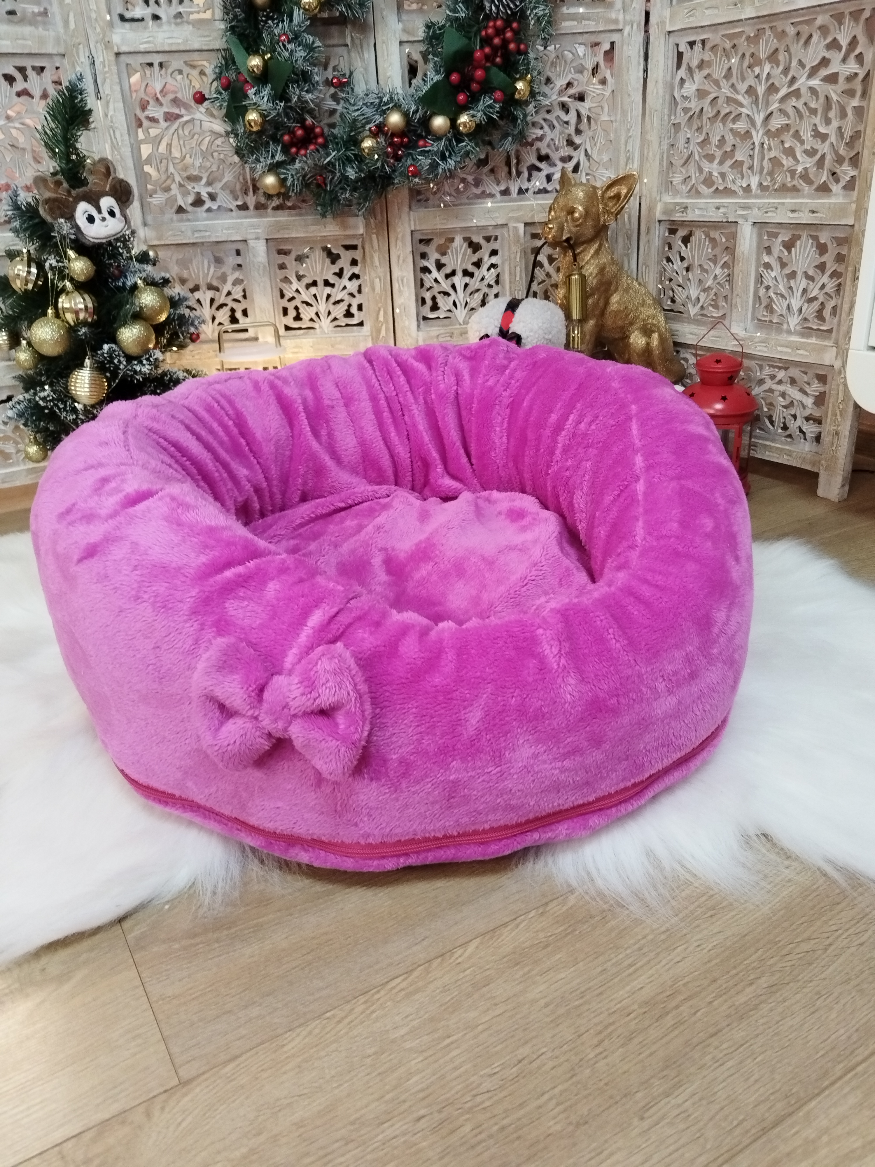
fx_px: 876
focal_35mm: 26
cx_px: 438
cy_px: 584
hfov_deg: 53.1
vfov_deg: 67.3
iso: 1000
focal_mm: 4.95
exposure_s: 1/33.3
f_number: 1.9
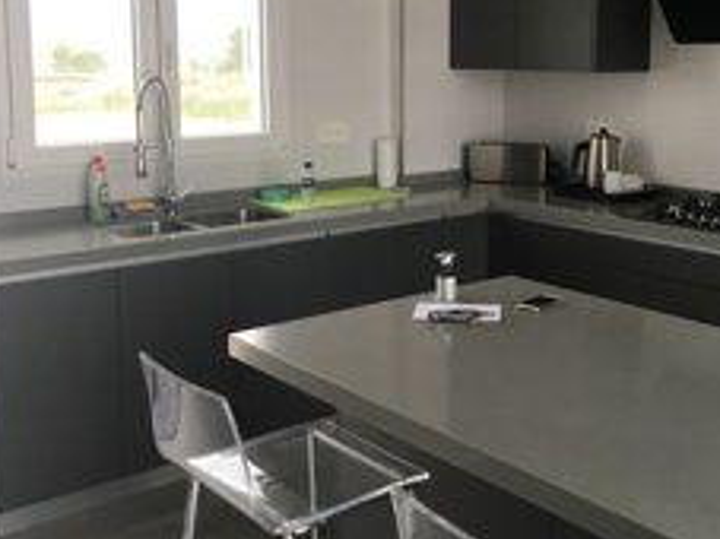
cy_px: 162
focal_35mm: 46
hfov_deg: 41.0
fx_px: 956
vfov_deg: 31.1
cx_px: 450
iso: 25
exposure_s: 1/33
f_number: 2.2
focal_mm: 4.15
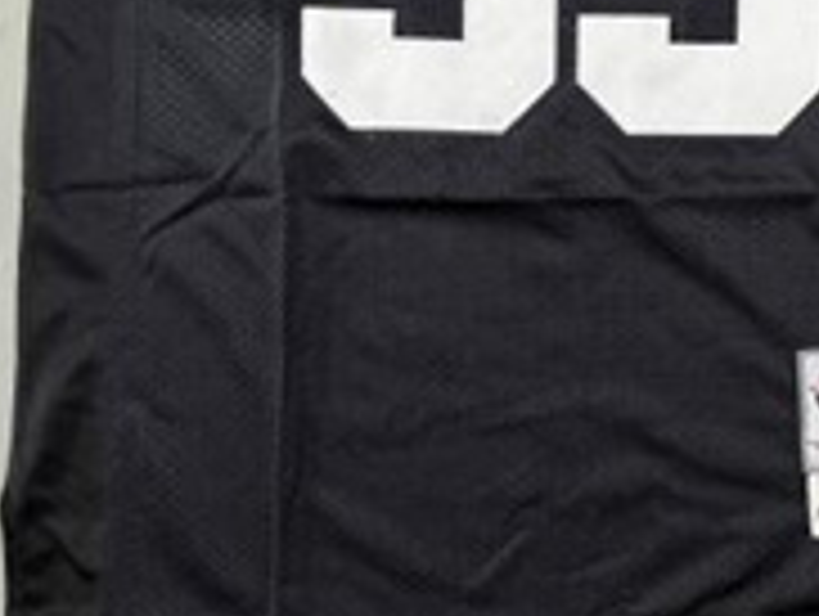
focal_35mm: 79
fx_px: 1872
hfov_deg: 21.9
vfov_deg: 18.6
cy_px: 148
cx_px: 1098
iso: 160
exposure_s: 1/50
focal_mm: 6.76
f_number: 1.78
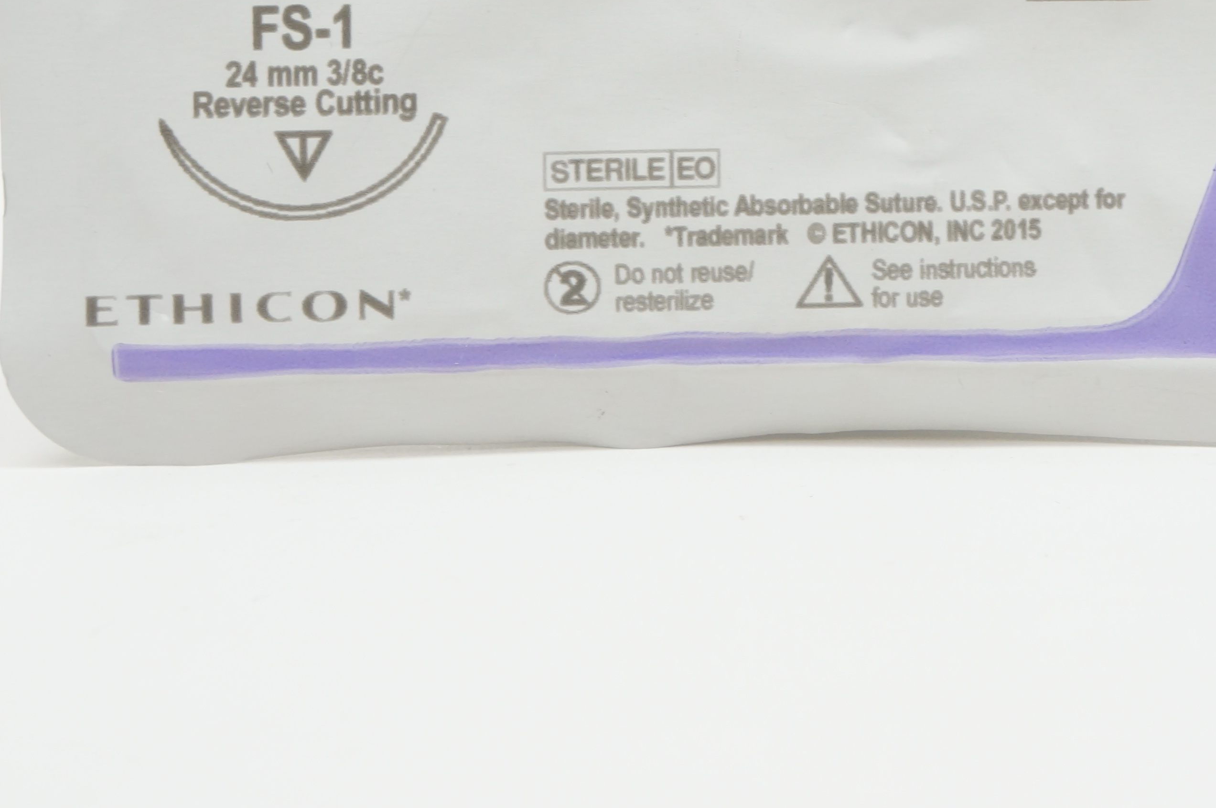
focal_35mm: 110
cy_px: 32
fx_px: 3711
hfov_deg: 18.5
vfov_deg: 12.3
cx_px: 914
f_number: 7.1
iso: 400
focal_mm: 38
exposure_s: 1/40
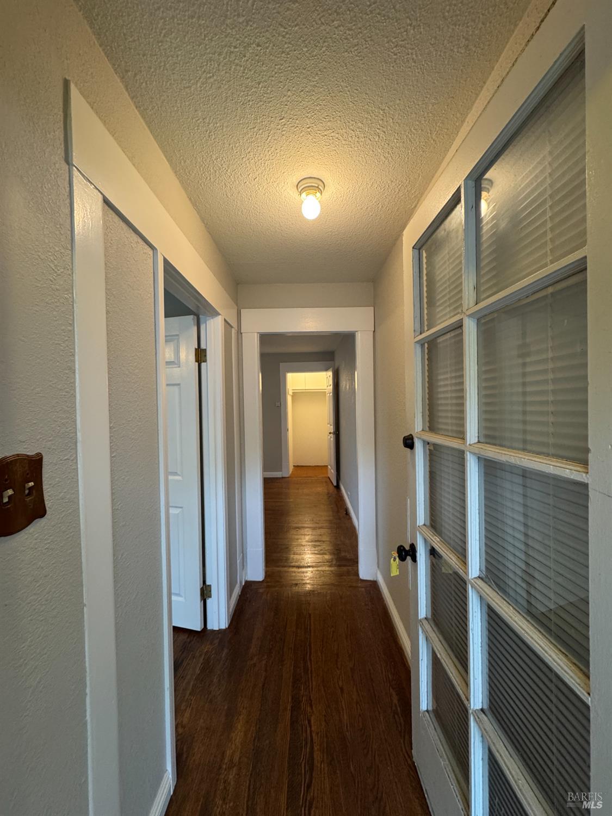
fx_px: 330
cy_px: 408
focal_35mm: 14
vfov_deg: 102.1
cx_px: 306
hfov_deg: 85.7
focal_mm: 2.22
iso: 250
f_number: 2.2
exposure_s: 1/60
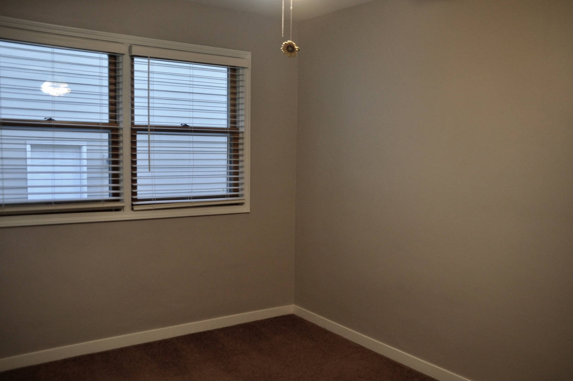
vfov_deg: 39.9
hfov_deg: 57.3
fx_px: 525
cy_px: 190
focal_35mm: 33
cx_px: 286
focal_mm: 22
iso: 400
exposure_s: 1/60
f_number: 4
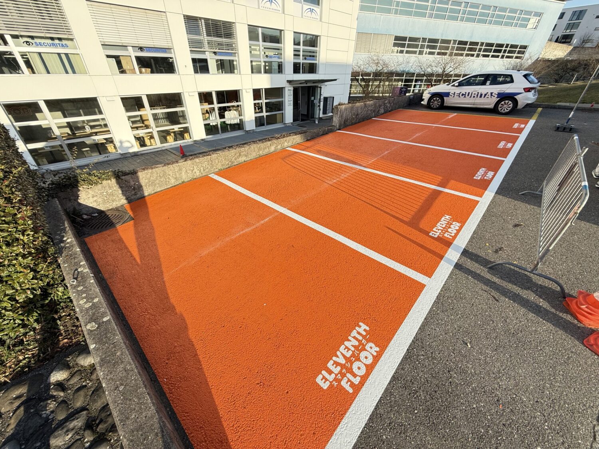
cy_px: 224
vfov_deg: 85.7
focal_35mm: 14
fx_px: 242
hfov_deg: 102.1
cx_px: 300
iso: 64
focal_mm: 2.22
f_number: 2.2
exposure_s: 1/602
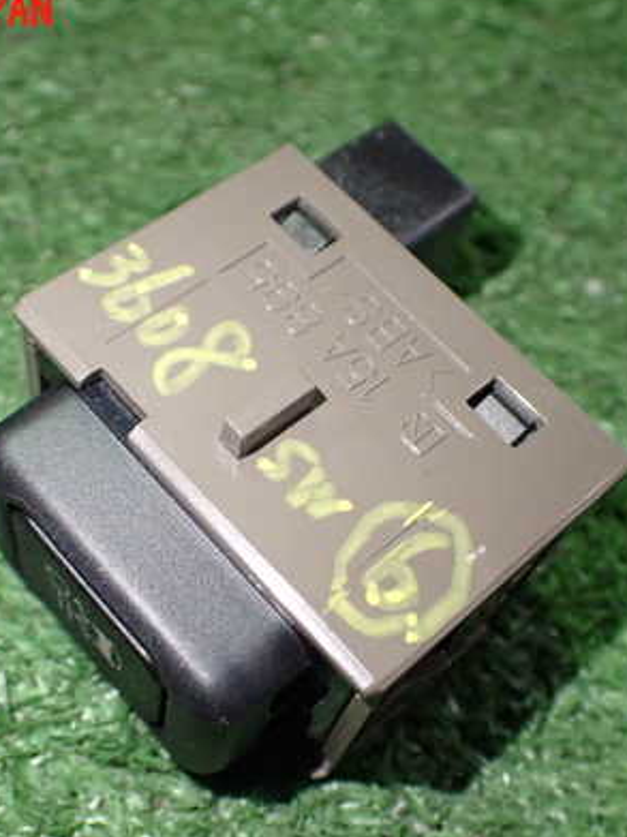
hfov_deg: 31.5
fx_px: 1112
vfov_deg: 41.2
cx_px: 306
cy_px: 467
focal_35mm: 46
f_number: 2.3
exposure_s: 1/125
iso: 640
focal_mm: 5.4
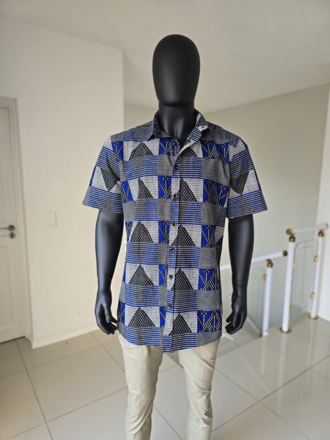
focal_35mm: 23
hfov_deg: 58.9
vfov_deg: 73.9
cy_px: 220
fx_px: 292
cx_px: 165
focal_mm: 6.3
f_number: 1.7
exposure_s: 1/359
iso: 200
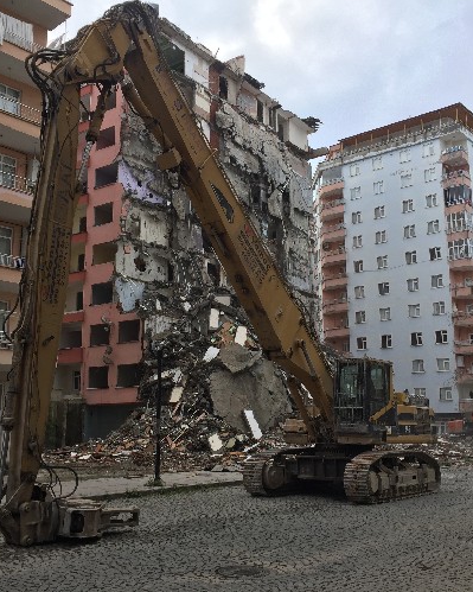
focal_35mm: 38
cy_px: 297
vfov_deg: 47.9
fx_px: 665
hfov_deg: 39.1
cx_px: 210
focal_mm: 4.15
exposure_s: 1/1130
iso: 32
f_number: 2.2
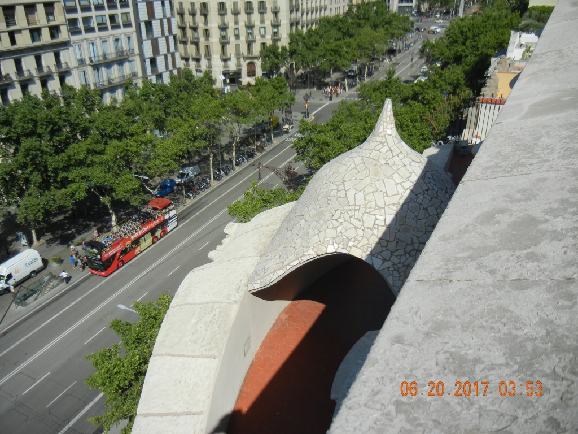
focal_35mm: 30
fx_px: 501
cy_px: 217
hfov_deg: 60.0
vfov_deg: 46.8
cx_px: 289
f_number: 7
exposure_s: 1/590
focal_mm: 5.4
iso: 160
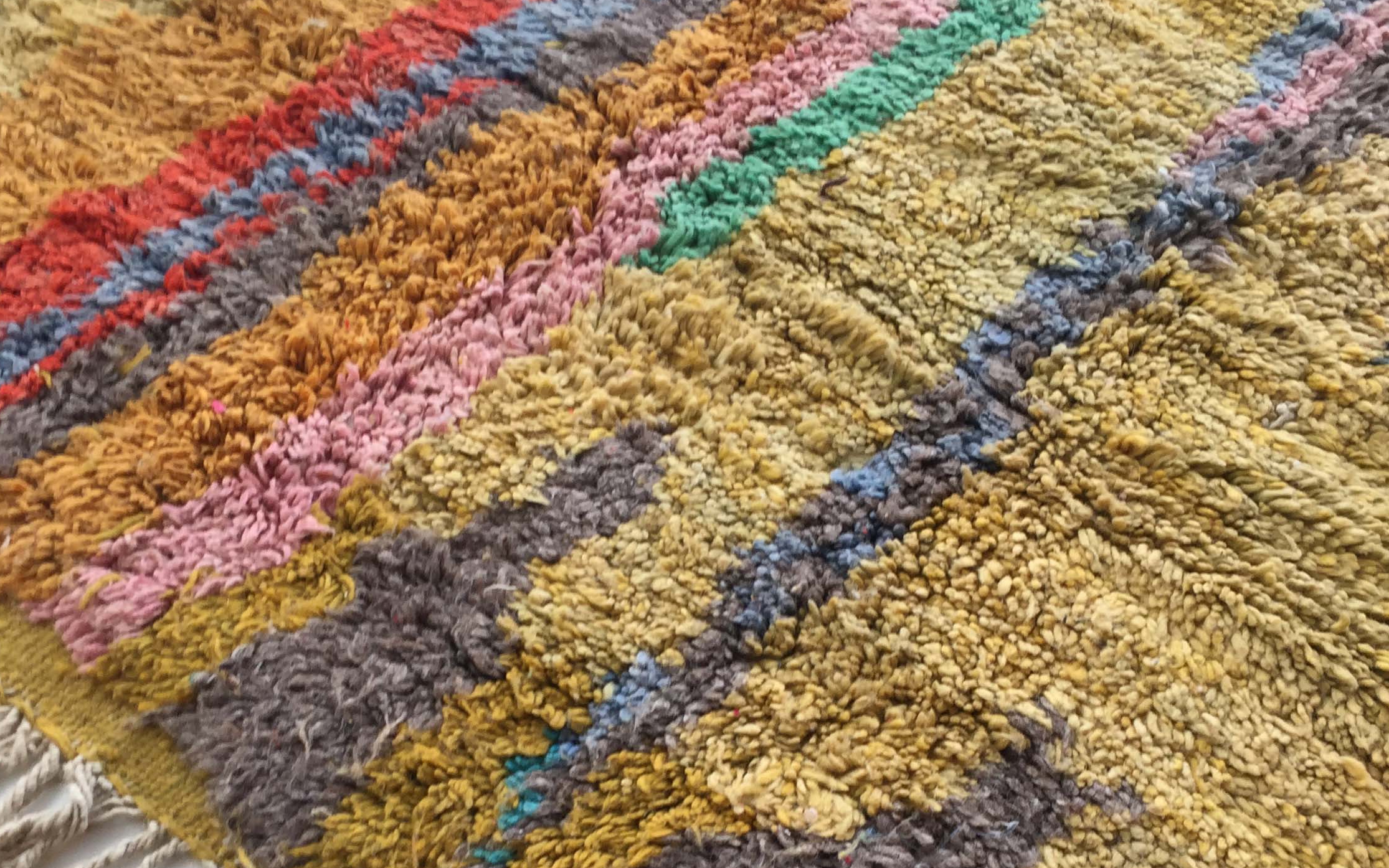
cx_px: 647
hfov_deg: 44.3
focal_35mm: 45
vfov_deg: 27.6
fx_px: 1704
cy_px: 773
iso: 32
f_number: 2.2
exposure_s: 1/50
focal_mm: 4.15
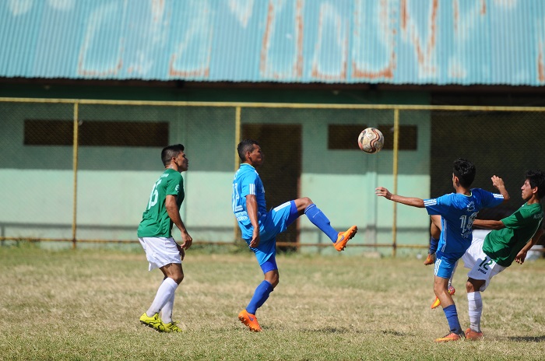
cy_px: 180
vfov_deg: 4.6
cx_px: 272
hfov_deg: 6.9
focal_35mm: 300
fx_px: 4533
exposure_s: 1/6400
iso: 320
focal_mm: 200
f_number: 2.8
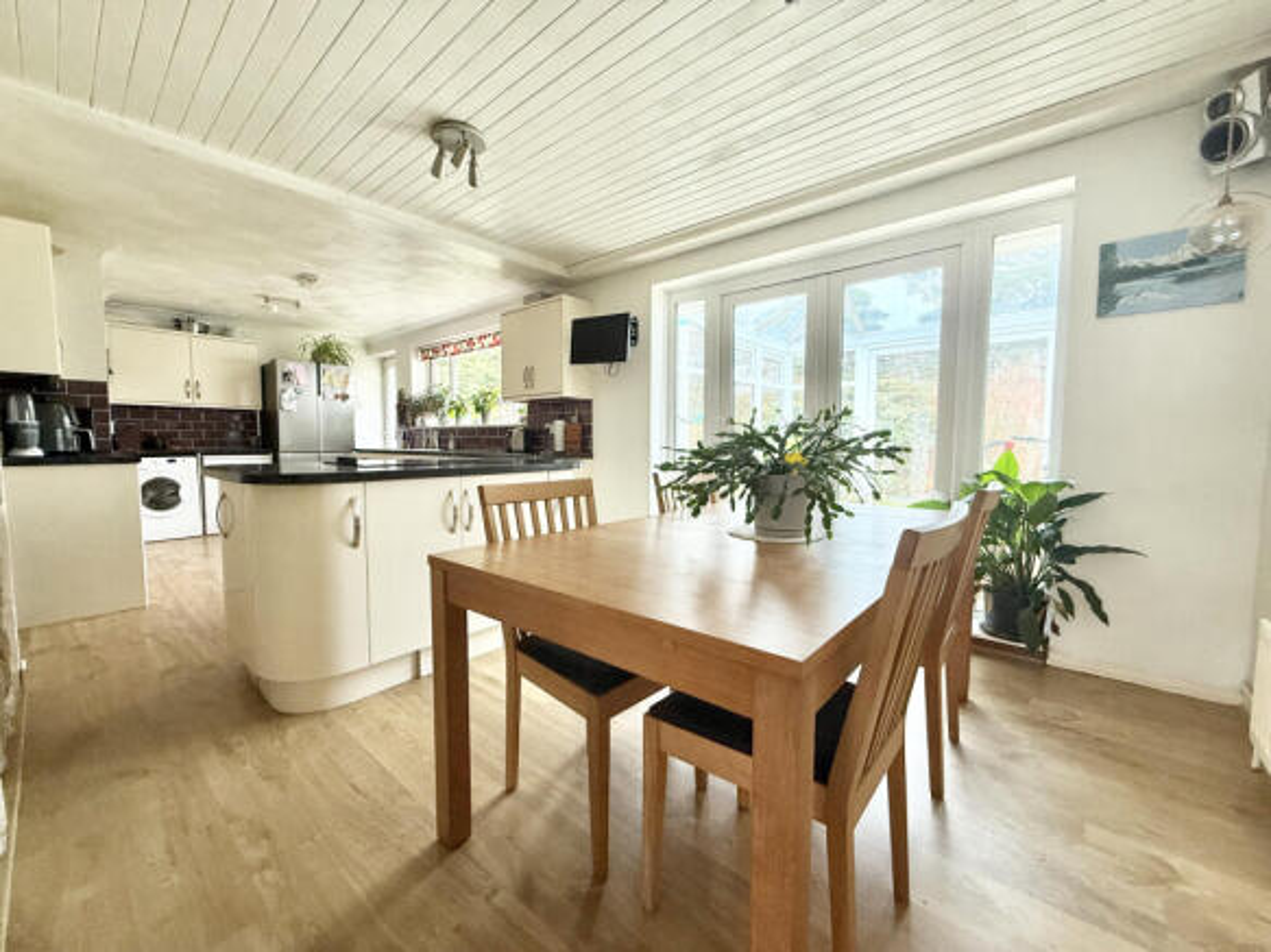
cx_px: 636
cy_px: 476
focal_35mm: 14
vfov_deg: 85.7
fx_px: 514
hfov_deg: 102.1
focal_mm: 2.22
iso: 200
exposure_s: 1/99
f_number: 2.2
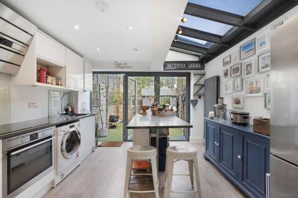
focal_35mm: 14
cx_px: 149
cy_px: 99
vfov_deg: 81.2
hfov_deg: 104.3
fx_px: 116
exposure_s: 1/6
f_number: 16
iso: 250
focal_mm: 14
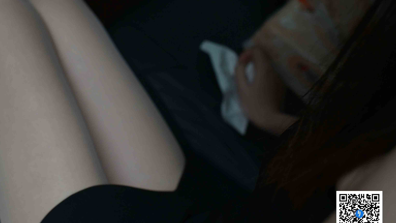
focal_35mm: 55
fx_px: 578
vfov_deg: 21.7
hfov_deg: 37.1
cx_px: 106
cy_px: 57
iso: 1600
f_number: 4
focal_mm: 35
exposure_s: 1/160
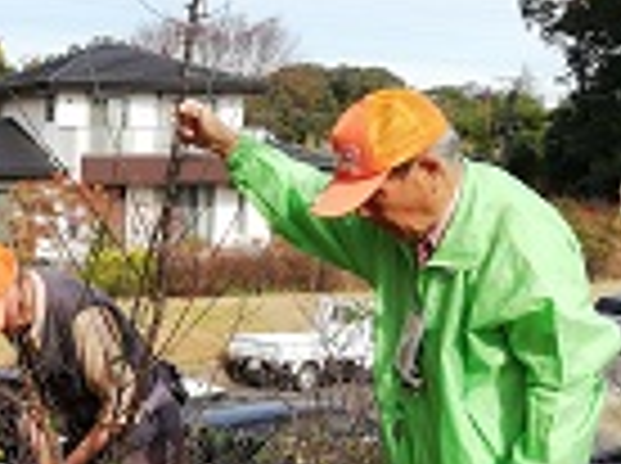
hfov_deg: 26.7
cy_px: 489
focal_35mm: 69
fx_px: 1236
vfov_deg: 20.4
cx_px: 7
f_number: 2.2
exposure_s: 1/726
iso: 50
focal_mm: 3.81
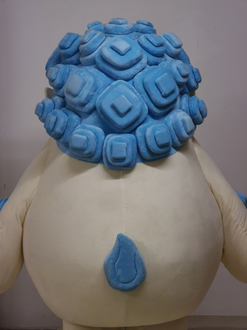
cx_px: 124
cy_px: 165
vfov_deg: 24.1
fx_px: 771
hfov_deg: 18.2
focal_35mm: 81
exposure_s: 1/33.3
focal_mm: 7.48
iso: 400
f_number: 2.4
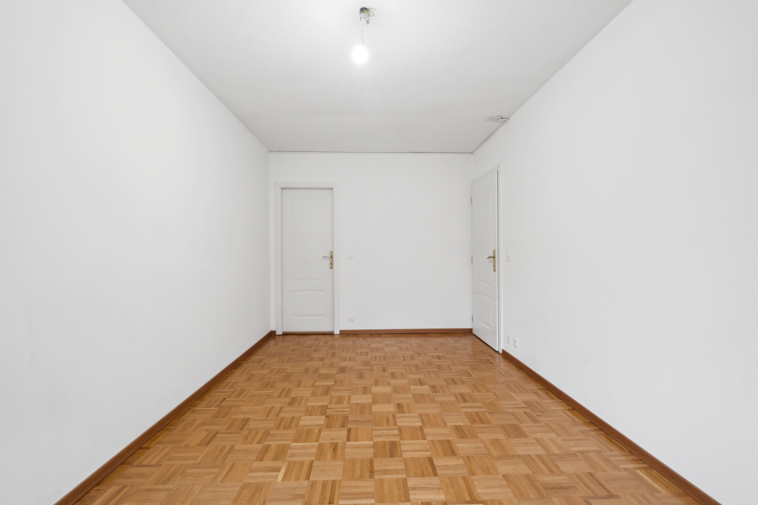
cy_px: 252
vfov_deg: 77.3
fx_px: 316
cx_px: 379
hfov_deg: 100.4
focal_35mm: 15
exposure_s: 1/1.67
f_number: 11
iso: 200
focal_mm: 10
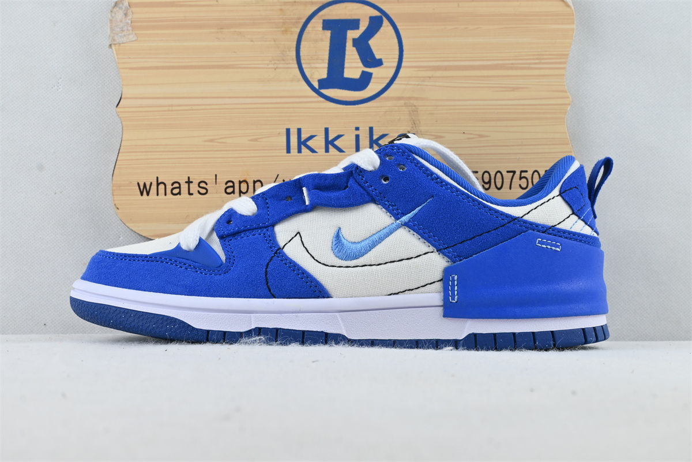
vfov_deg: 25.8
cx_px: 346
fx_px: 1009
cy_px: 231
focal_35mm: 52
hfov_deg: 37.9
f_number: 10
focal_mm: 35
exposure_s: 1/15
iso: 100
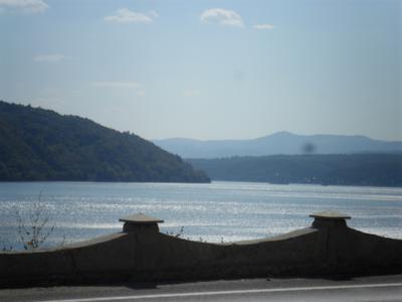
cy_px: 151
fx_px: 1568
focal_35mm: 135
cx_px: 201
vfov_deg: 11.0
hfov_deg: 14.6
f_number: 5.9
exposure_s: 1/1500
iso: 100
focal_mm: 24.5
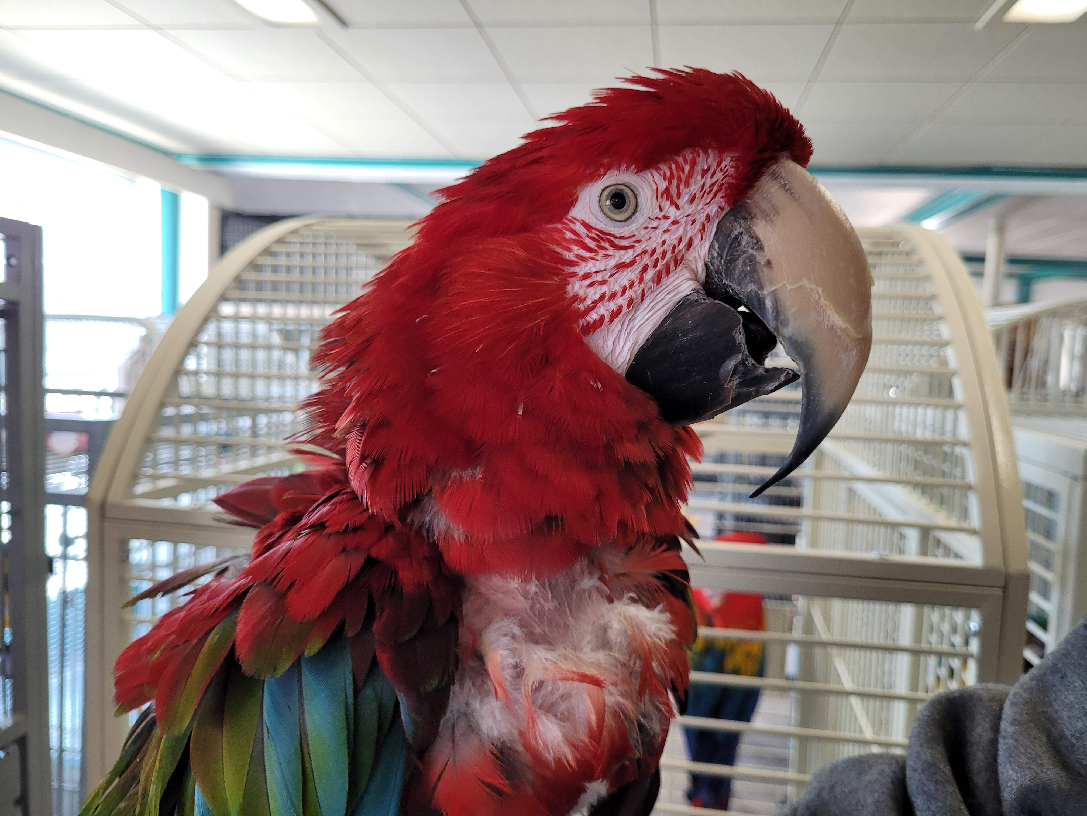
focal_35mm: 26
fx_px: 816
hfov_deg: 67.3
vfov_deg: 53.1
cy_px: 408
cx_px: 544
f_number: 1.8
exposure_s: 1/120
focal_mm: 5.4
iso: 200
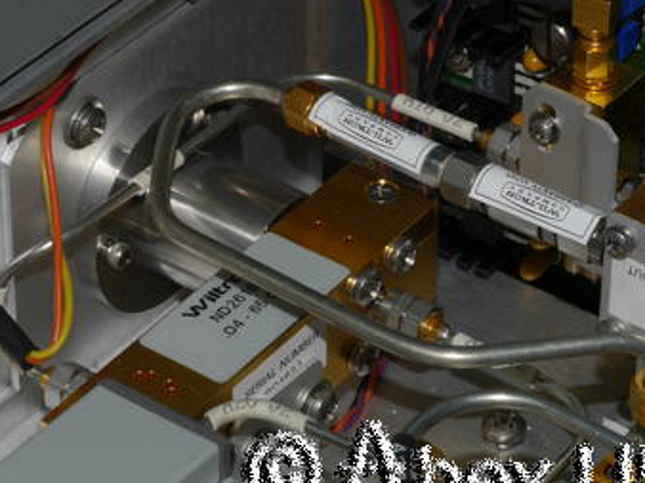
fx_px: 3705
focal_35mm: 199
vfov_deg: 7.5
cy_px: 242
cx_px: 324
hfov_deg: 9.9
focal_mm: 84
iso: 400
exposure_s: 1/60
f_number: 22
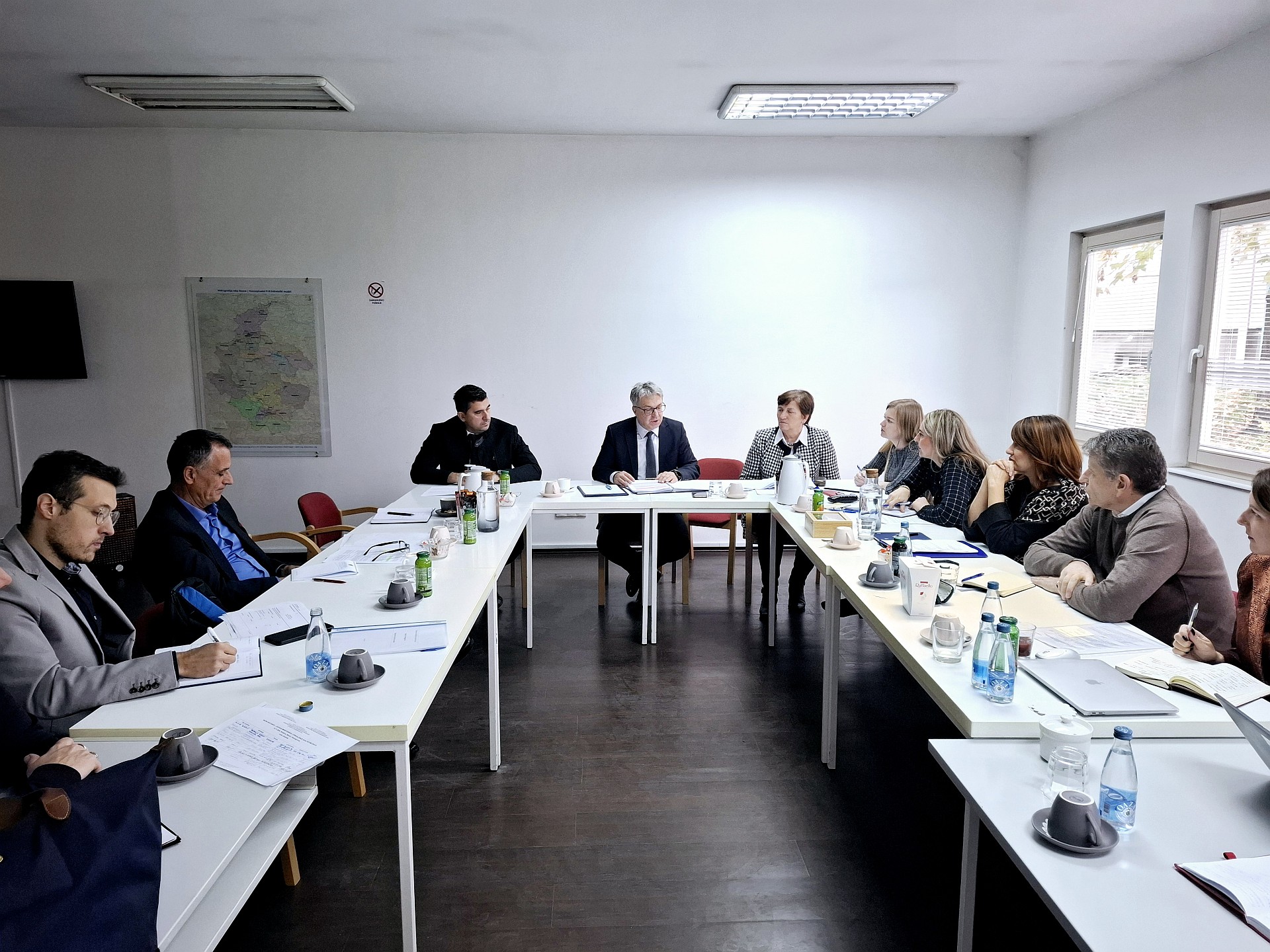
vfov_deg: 58.9
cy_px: 476
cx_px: 635
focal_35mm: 23
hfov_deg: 73.9
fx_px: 844
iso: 200
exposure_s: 1/100
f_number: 1.8
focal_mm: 5.54
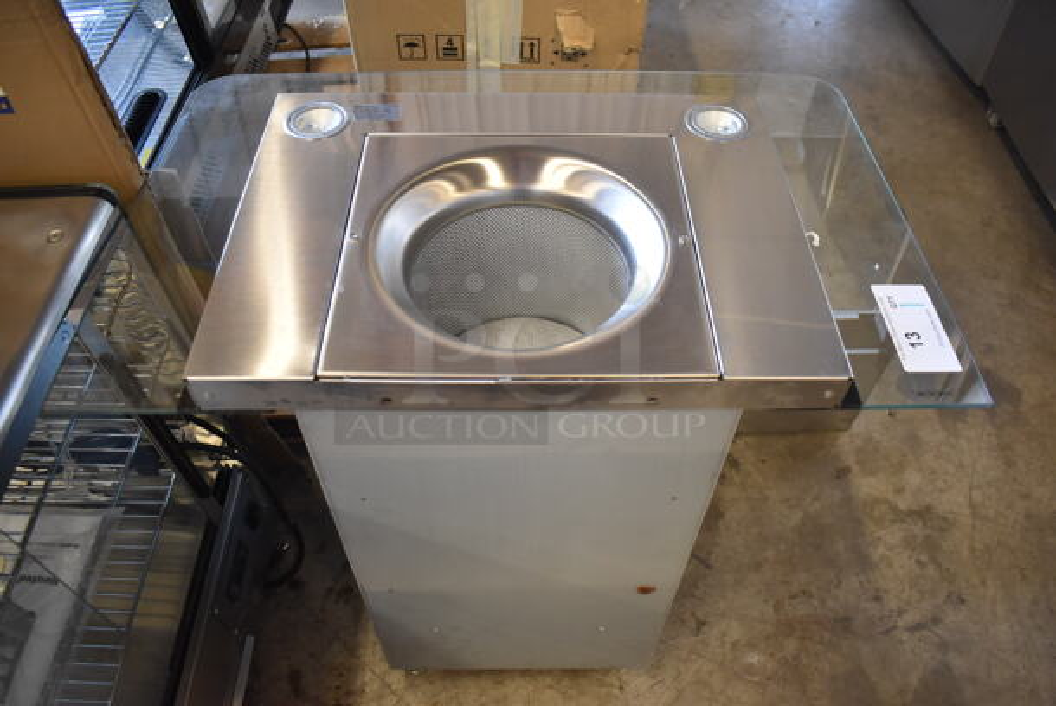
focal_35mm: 27
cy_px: 353
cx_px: 528
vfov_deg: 48.0
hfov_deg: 67.3
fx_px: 793
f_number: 3.5
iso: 1250
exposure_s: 1/125
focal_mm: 18
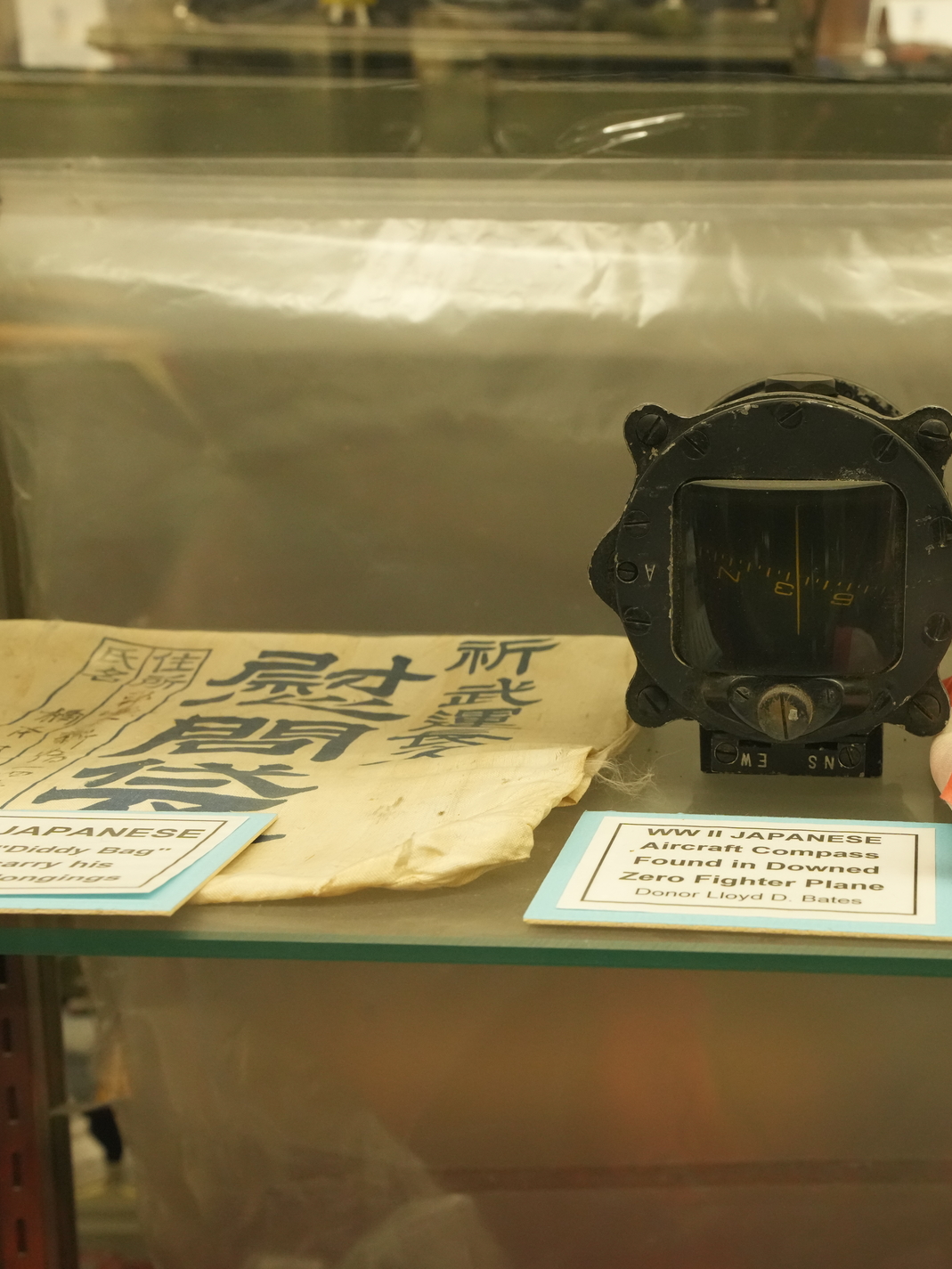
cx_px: 784
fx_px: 1870
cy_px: 639
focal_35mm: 51
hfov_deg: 27.9
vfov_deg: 37.5
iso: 4000
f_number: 9
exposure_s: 1/40
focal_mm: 35
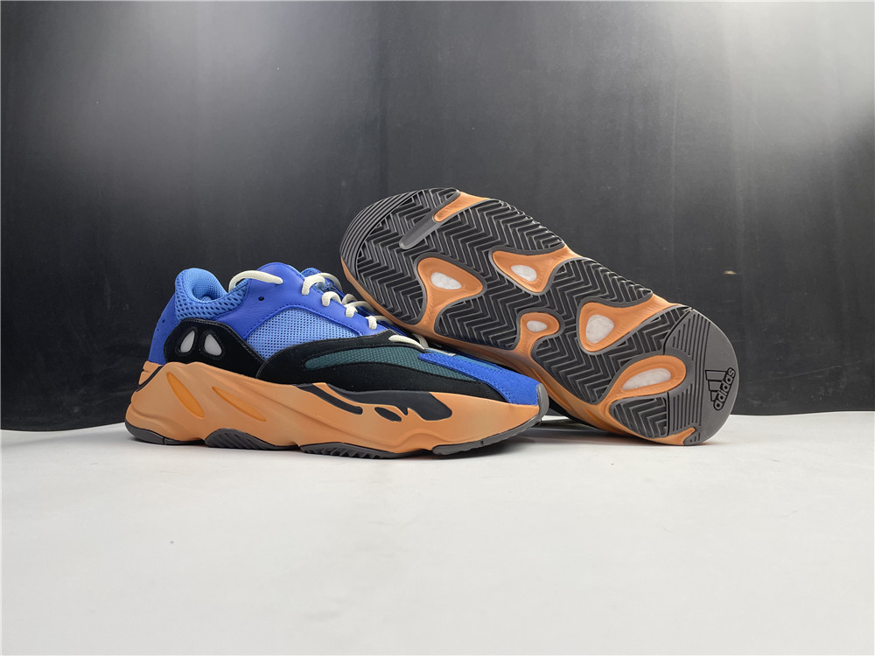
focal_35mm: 26
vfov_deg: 53.1
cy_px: 328
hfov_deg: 67.3
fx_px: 657
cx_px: 438
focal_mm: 4.2
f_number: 1.6
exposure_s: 1/121
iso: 80
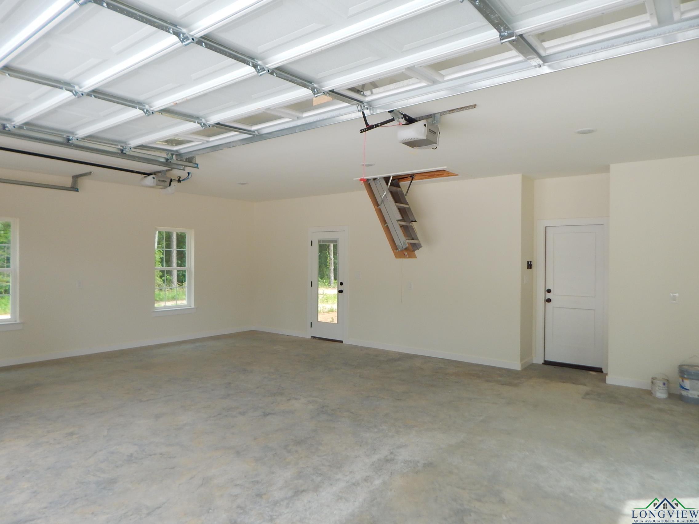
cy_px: 262
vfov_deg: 61.1
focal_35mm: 22
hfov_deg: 76.4
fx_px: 444
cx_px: 350
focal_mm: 4
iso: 125
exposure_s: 1/200
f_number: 3
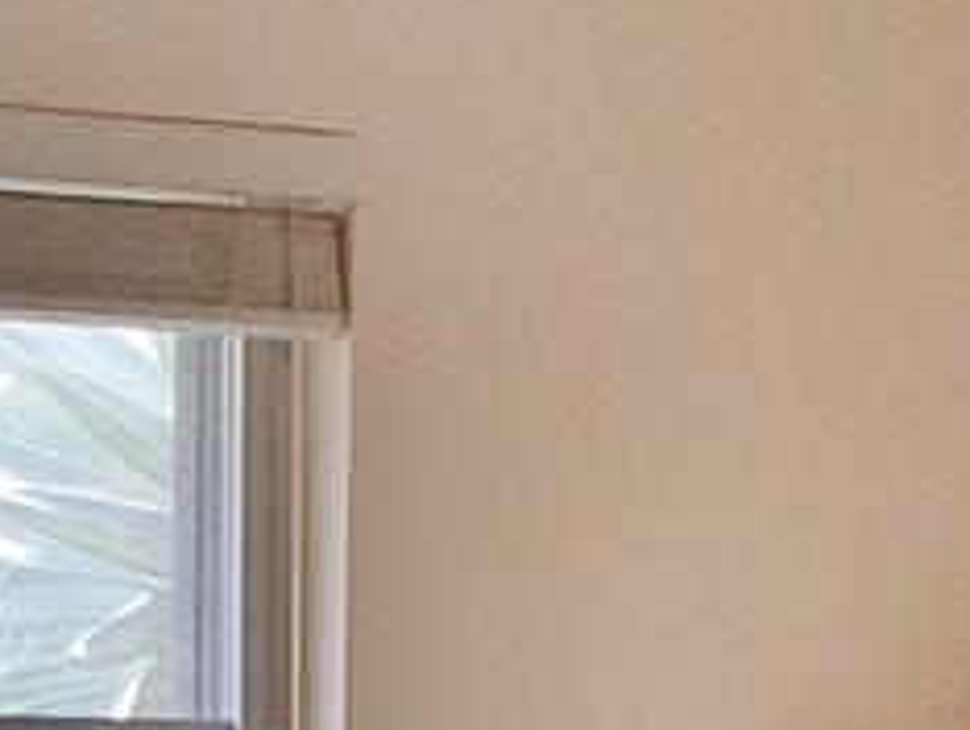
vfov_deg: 7.3
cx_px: 1020
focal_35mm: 198
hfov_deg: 9.9
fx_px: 5554
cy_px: 1269
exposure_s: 1/120
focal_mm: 4.15
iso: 32
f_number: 2.2
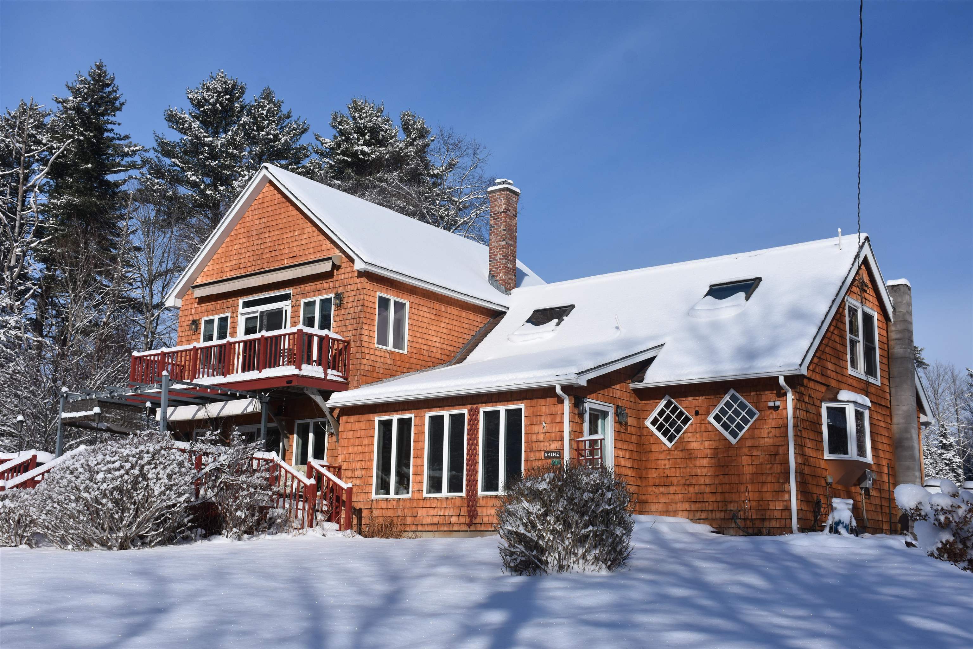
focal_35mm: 40
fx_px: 1095
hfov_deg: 47.9
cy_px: 324
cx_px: 486
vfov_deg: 33.0
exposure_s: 1/500
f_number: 8
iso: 220
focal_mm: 27
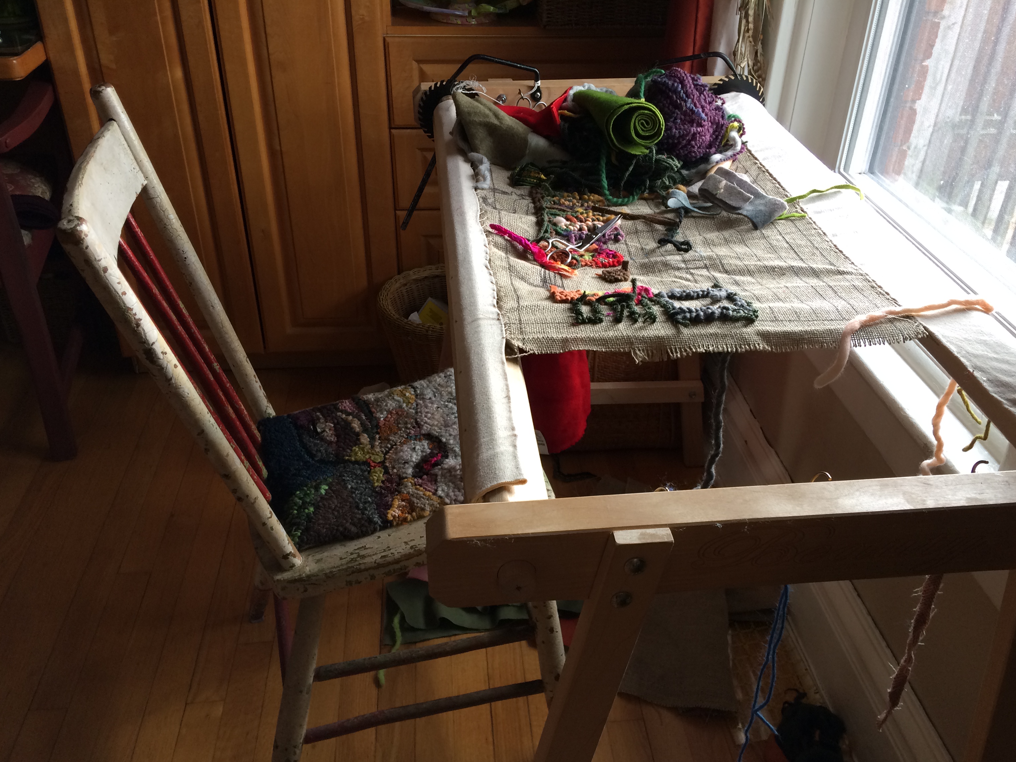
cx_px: 534
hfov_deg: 58.3
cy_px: 405
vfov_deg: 45.4
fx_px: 910
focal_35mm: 31
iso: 64
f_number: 2.2
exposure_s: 1/30
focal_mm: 4.15
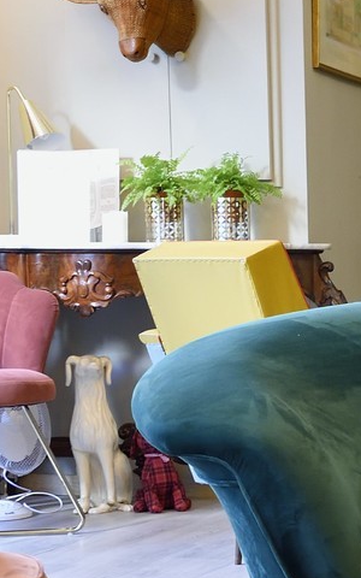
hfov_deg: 9.6
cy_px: 443
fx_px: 1873
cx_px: 902
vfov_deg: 17.4
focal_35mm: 119
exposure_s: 1/13
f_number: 7.1
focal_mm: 35
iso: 2000
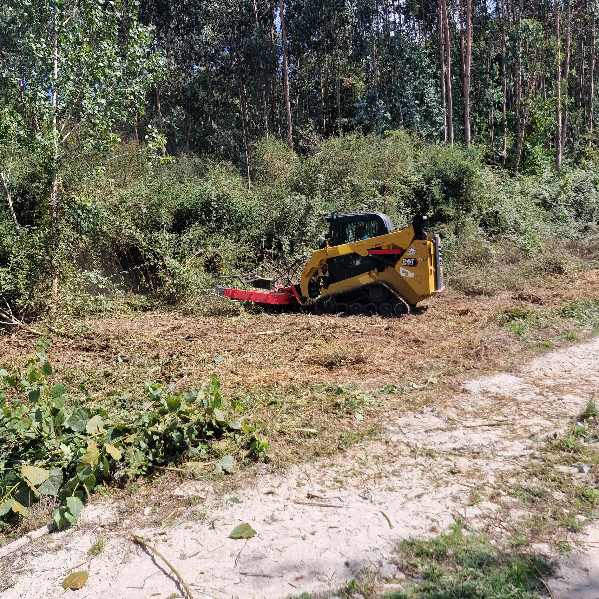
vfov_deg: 57.2
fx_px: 548
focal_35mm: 28
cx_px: 304
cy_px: 278
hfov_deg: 57.3
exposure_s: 1/888
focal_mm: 6.4
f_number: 1.8
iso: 50
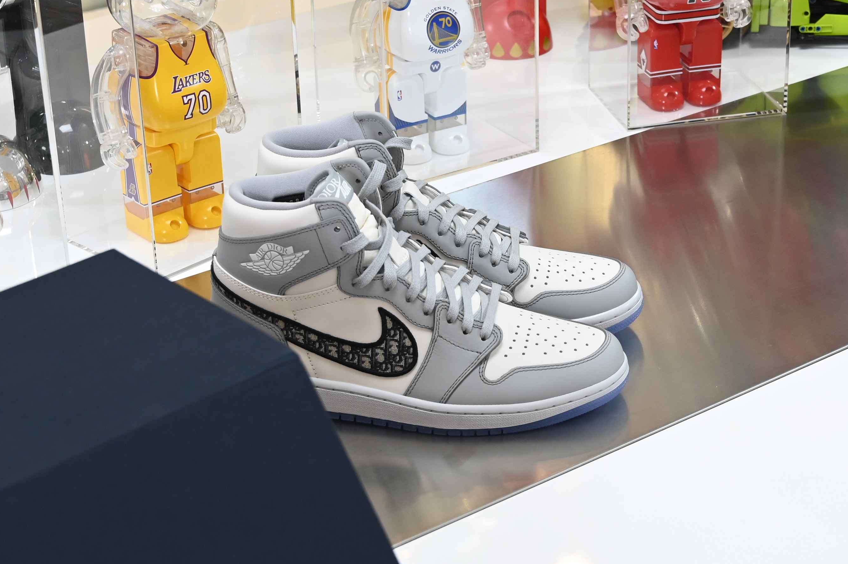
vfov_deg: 16.8
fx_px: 1907
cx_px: 558
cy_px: 243
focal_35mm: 81
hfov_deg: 25.0
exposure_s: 1/100
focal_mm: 36
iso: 640
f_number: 5.6
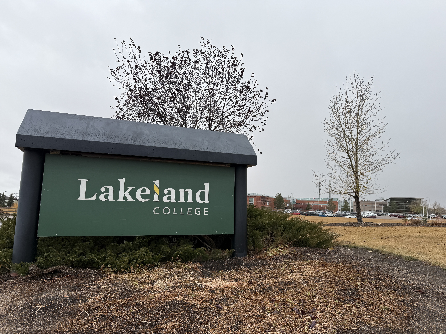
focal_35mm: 24
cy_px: 167
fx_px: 309
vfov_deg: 56.8
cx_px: 223
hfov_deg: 71.6
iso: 80
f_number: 1.78
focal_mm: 6.76
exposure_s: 1/831
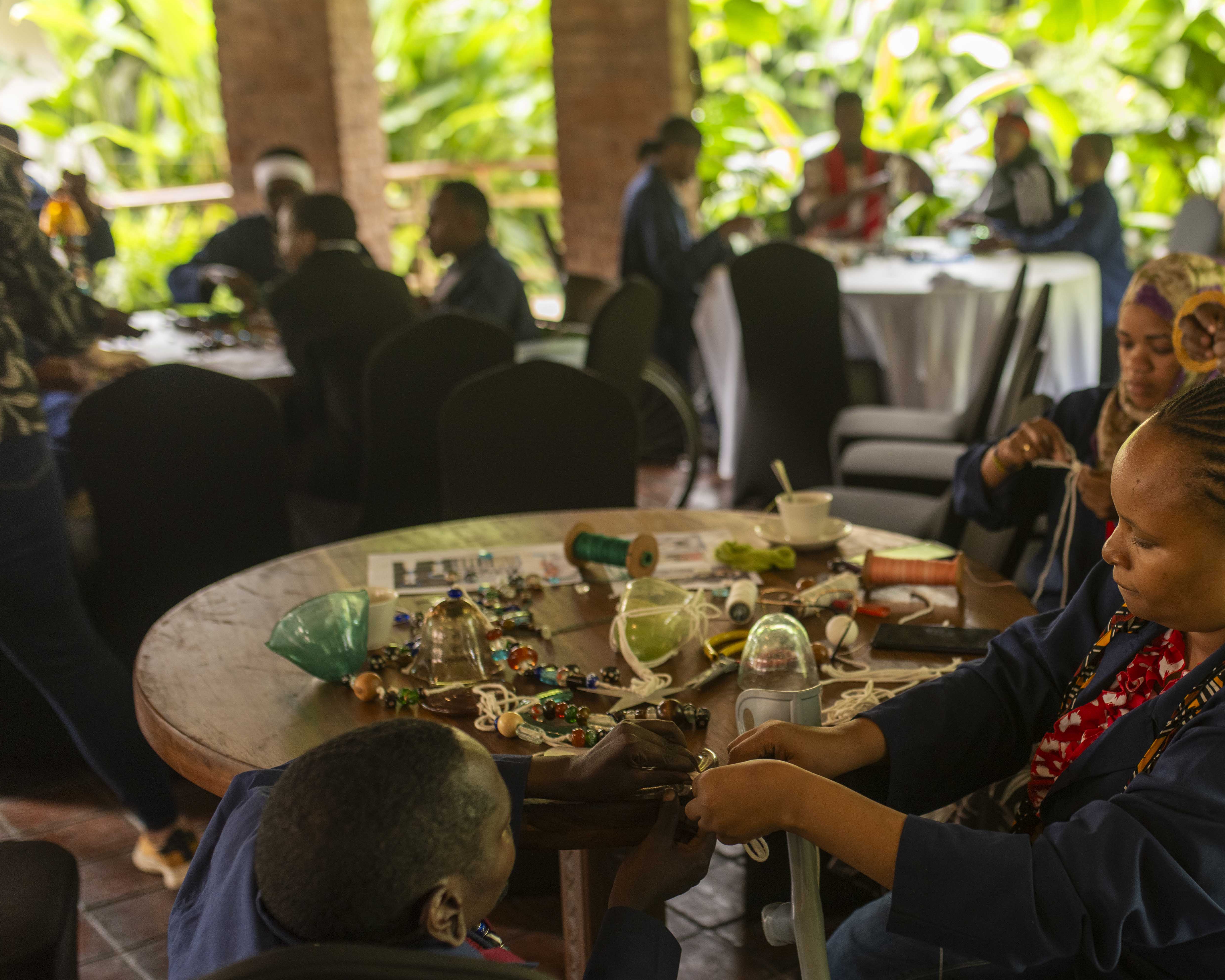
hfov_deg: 37.3
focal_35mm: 49
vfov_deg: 30.8
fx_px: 1777
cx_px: 888
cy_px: 589
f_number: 2.2
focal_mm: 35
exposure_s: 1/125
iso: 400
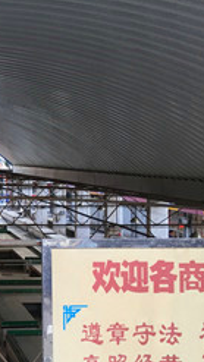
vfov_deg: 32.8
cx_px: -113
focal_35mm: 64
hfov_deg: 16.9
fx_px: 615
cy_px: 160
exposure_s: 1/33
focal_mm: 4.15
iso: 25
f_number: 2.2
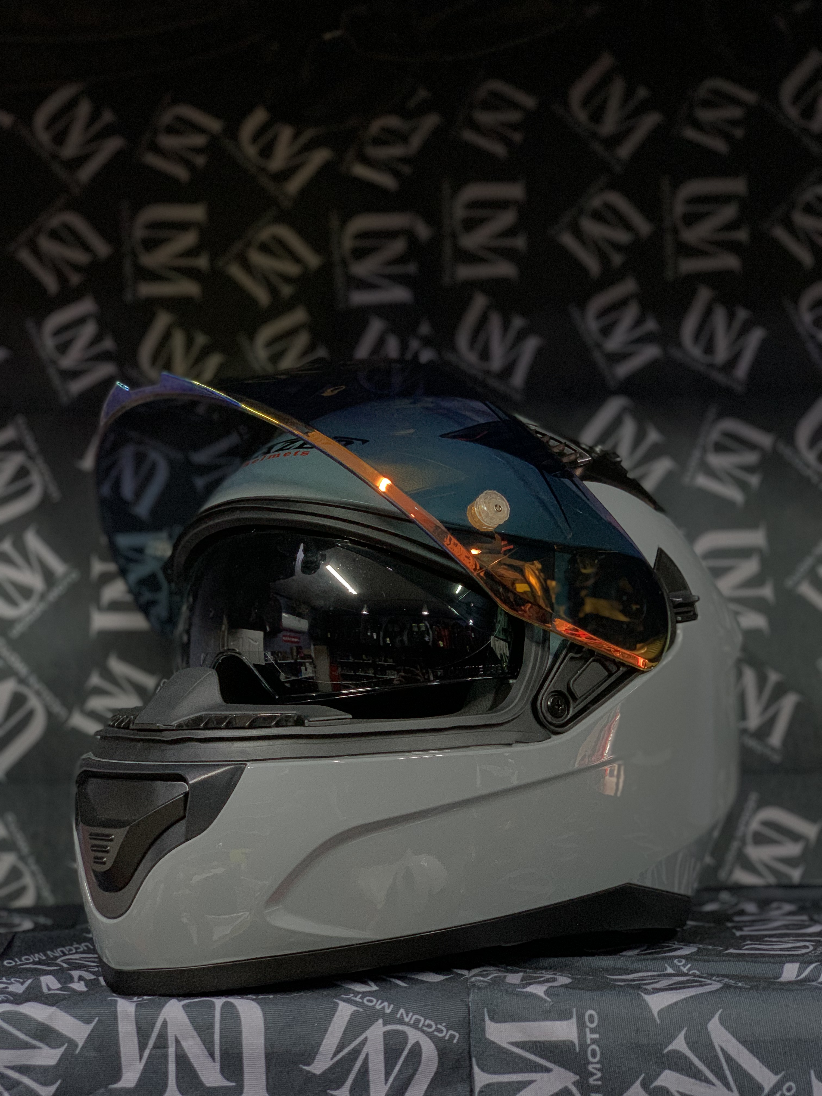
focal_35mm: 52
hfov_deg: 28.0
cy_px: 548
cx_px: 411
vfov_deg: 36.8
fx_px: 1646
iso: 250
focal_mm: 6
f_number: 2.4
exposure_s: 1/50
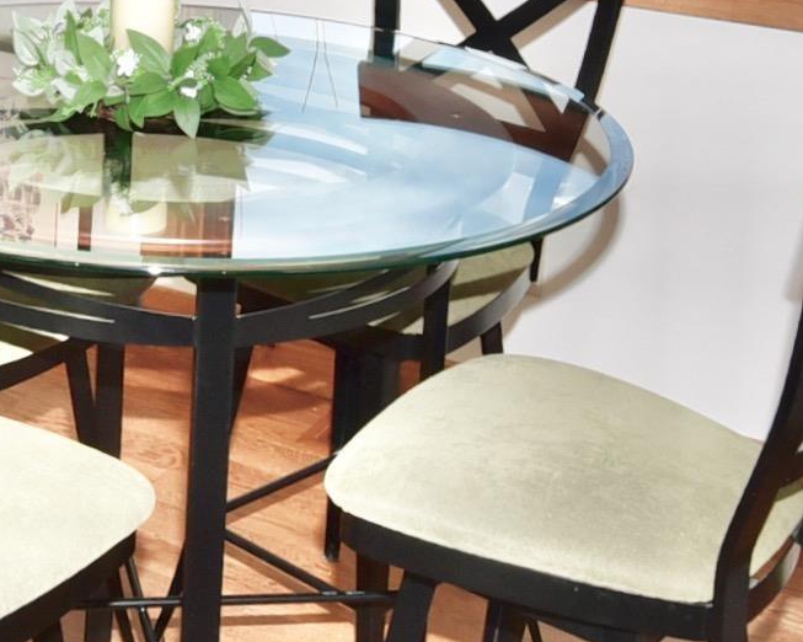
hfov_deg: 25.7
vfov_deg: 20.7
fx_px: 1687
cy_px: -39
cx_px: 44
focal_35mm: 71
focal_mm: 18
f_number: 18
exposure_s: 1/60
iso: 400
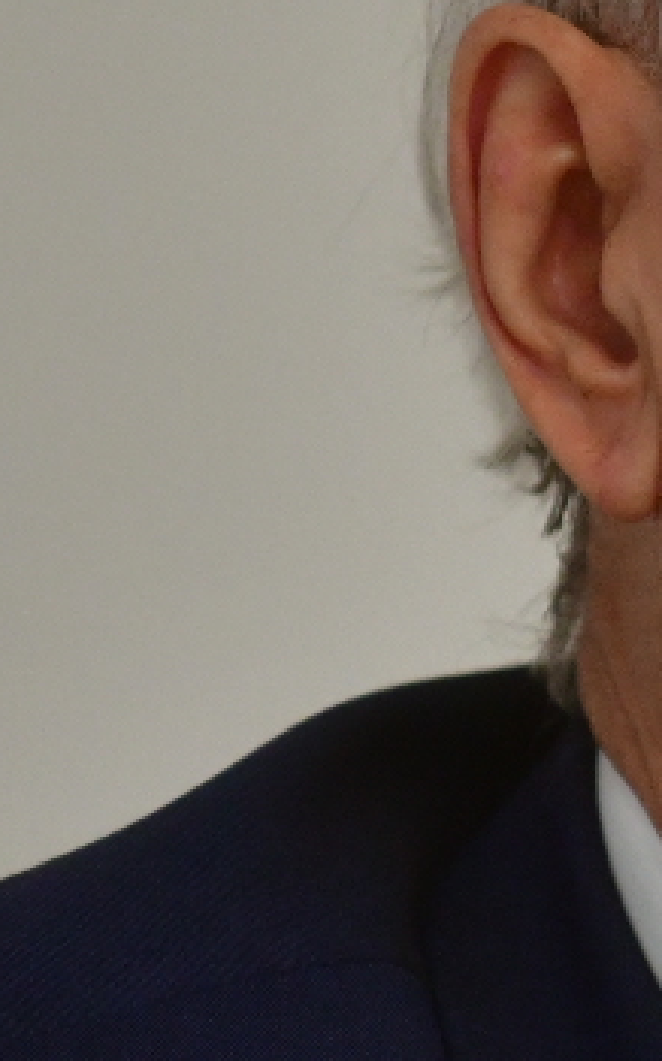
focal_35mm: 941
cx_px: 1436
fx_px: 27197
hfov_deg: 1.4
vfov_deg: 2.2
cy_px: 599
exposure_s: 1/500
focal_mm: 200
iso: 1100
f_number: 2.8
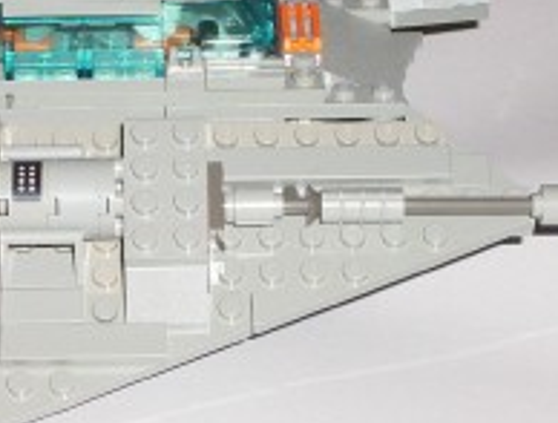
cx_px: 158
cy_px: 199
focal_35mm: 206
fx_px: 3333
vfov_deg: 7.3
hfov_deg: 9.6
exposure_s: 1/108
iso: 140
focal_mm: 13.24
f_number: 4.07
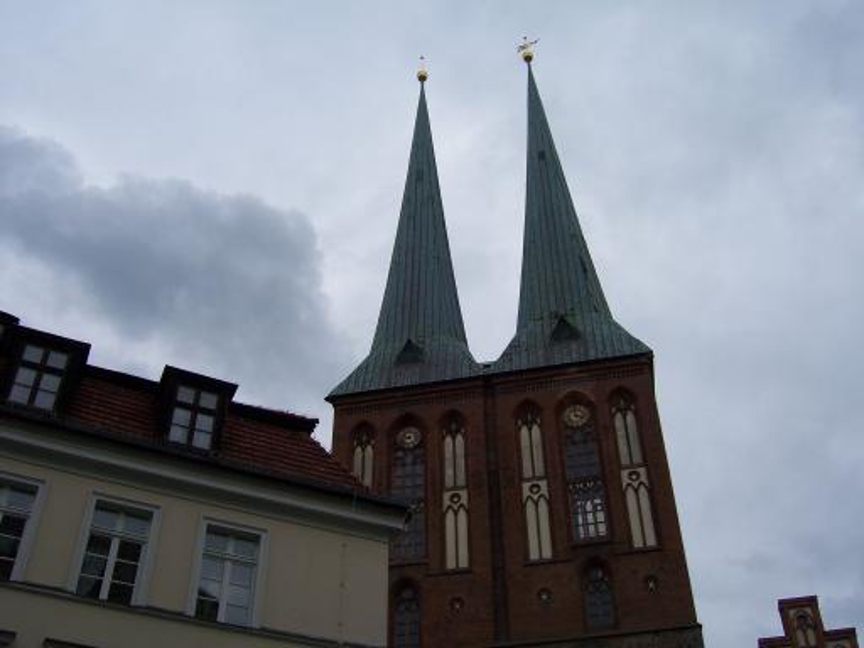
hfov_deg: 51.4
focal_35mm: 36
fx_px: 899
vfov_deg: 39.7
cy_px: 324
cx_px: 432
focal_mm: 6
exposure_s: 1/750
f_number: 4.8
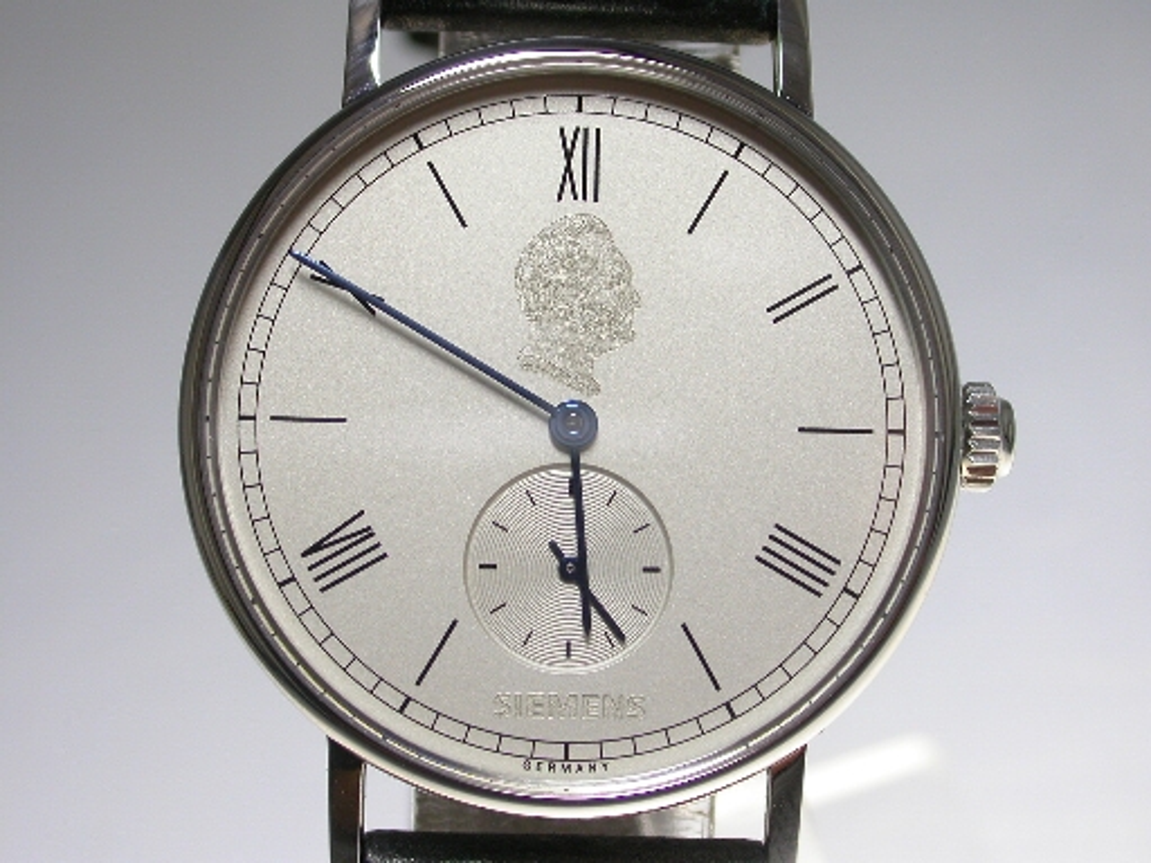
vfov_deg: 14.6
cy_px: 432
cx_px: 576
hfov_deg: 19.4
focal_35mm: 101
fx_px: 3358
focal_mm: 20.9
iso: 100
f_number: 4
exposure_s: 1/73.5
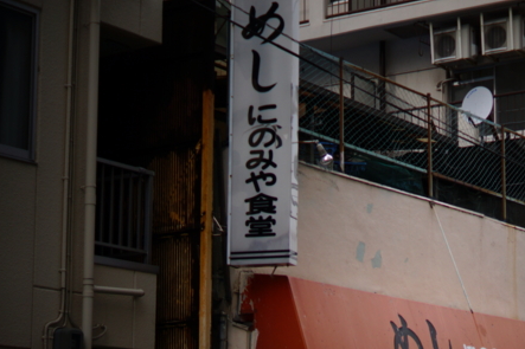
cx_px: 437
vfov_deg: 14.3
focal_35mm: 95
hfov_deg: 21.2
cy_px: 275
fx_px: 1383
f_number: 1.8
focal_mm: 35
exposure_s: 1/2500
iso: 100
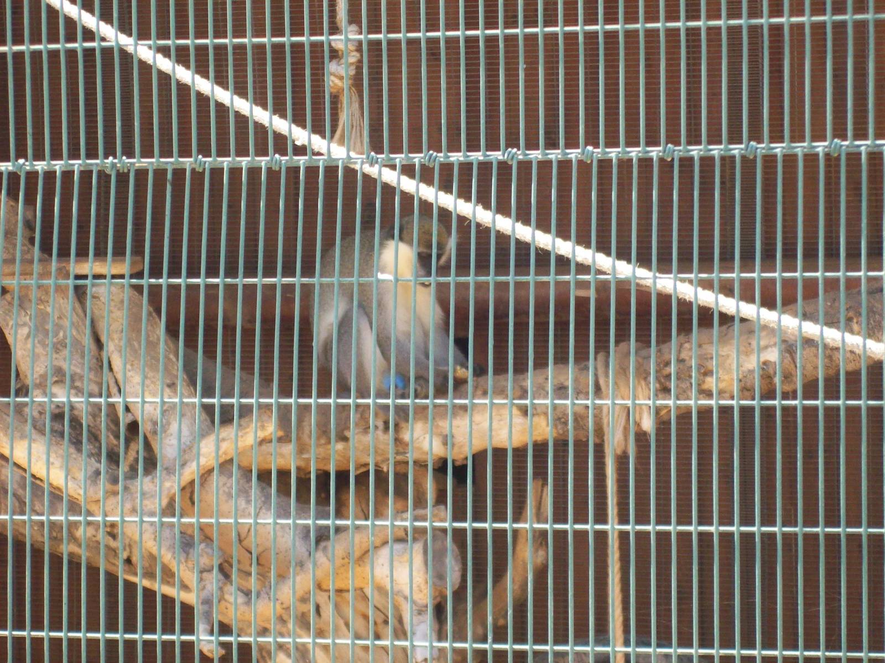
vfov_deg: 13.7
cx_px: 442
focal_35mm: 108
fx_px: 2760
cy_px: 332
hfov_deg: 18.2
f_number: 4.8
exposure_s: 1/231
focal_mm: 18
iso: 200
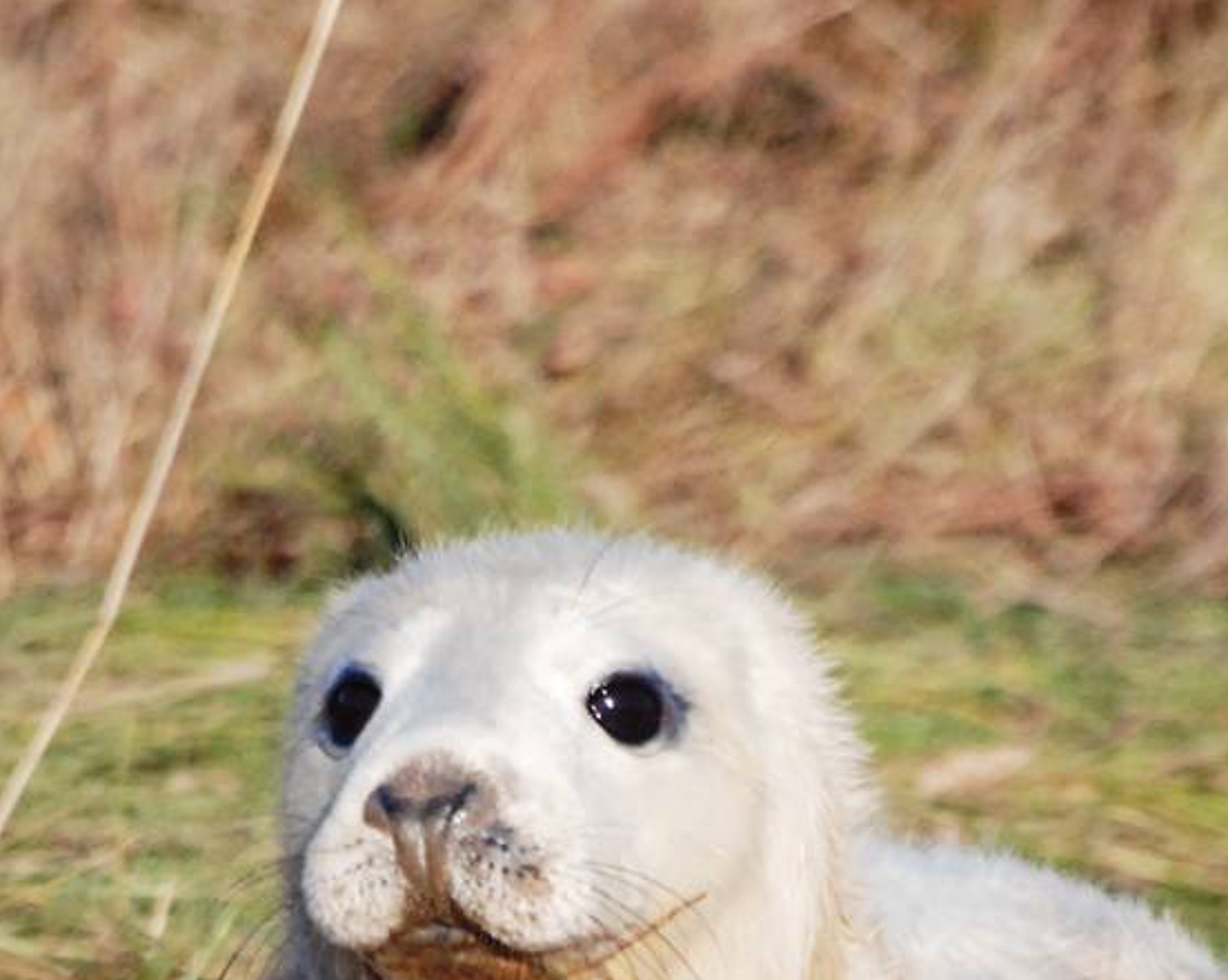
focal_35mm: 1226
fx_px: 44534
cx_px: 638
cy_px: 1039
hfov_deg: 1.6
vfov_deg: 1.3
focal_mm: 300
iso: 1000
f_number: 6.3
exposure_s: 1/2500
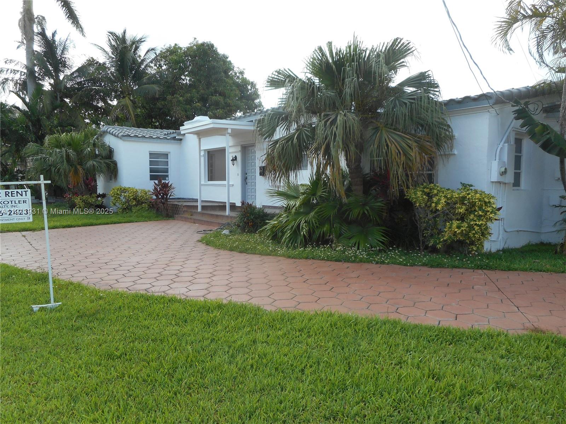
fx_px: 409
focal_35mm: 25
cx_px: 283
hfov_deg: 69.4
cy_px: 212
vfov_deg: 54.9
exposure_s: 1/250
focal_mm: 4.5
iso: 80
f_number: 3.7
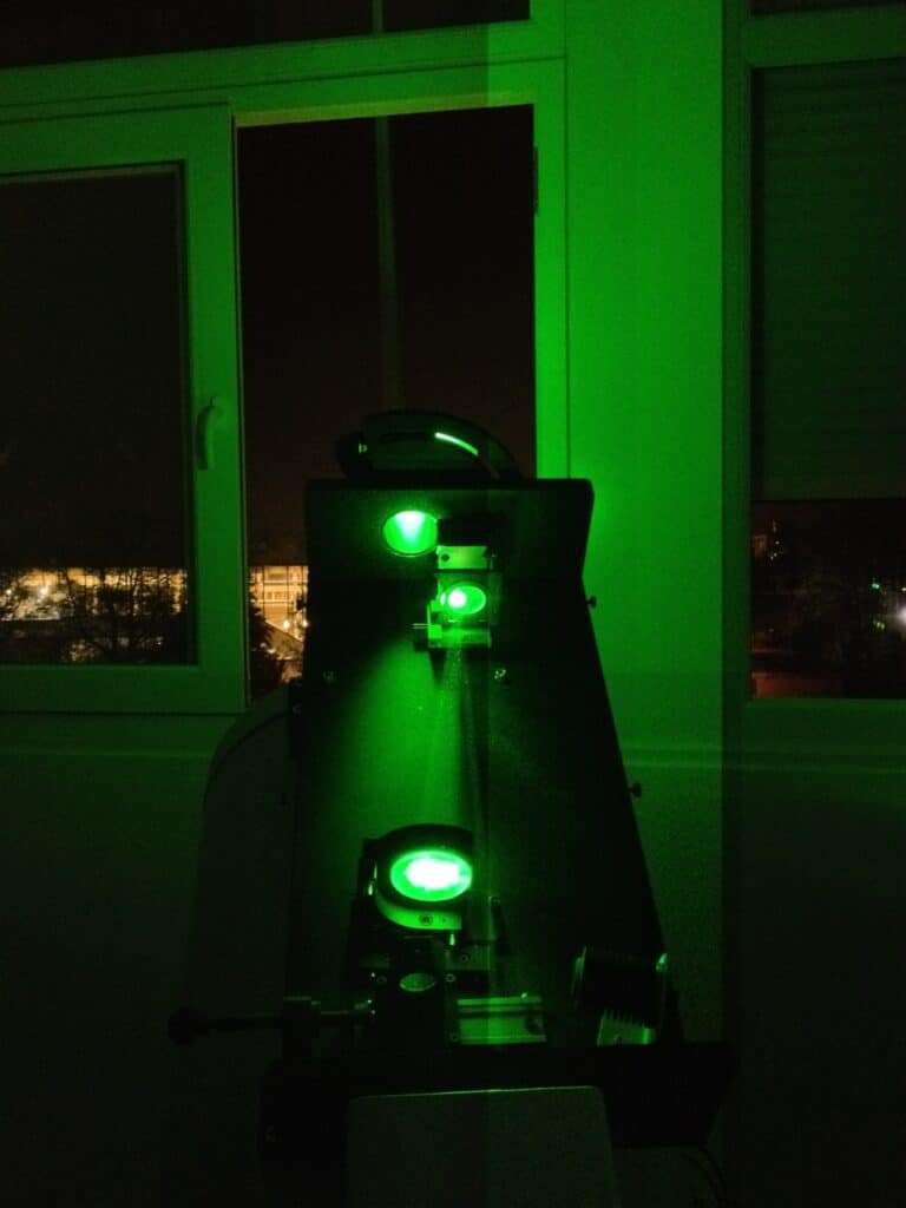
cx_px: 453
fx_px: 1221
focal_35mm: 35
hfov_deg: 40.7
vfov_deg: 52.6
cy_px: 604
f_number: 2.4
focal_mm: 4.28
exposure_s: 1/15
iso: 800
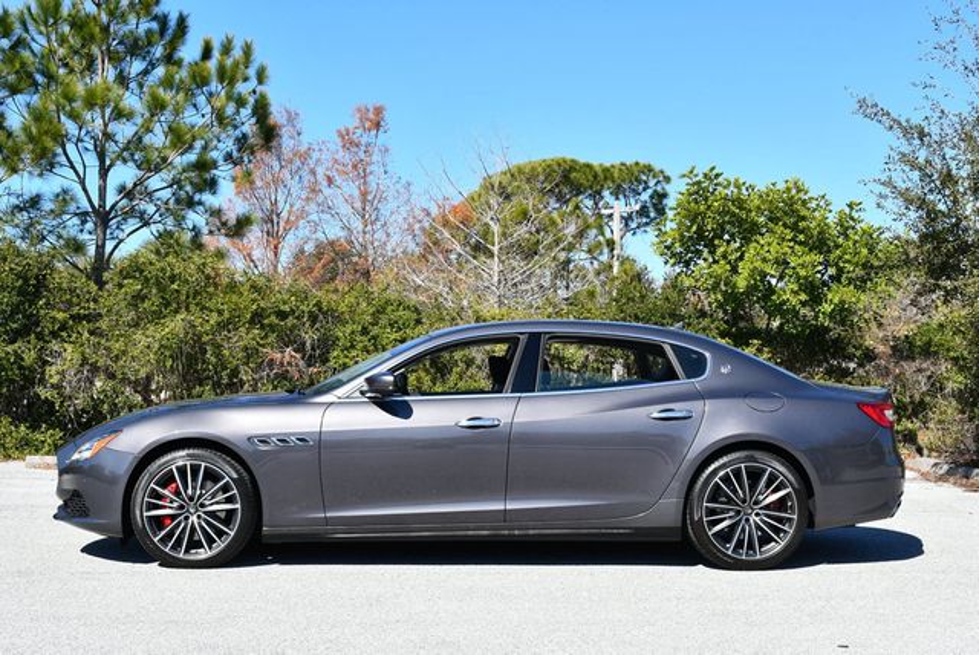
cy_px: 328
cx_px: 490
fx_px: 1415
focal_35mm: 52
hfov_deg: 38.2
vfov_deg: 26.0
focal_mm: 26
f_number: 8
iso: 160
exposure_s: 1/250
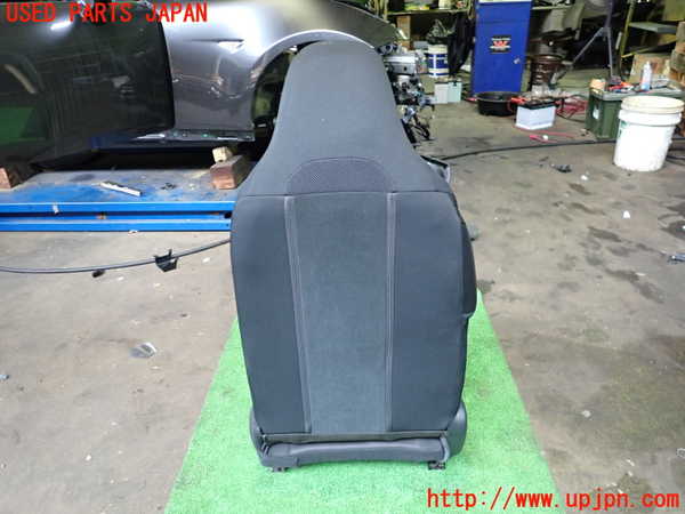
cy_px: 257
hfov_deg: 69.4
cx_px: 342
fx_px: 495
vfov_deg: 54.9
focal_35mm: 25
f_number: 2
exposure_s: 1/30
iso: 400
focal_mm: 4.5
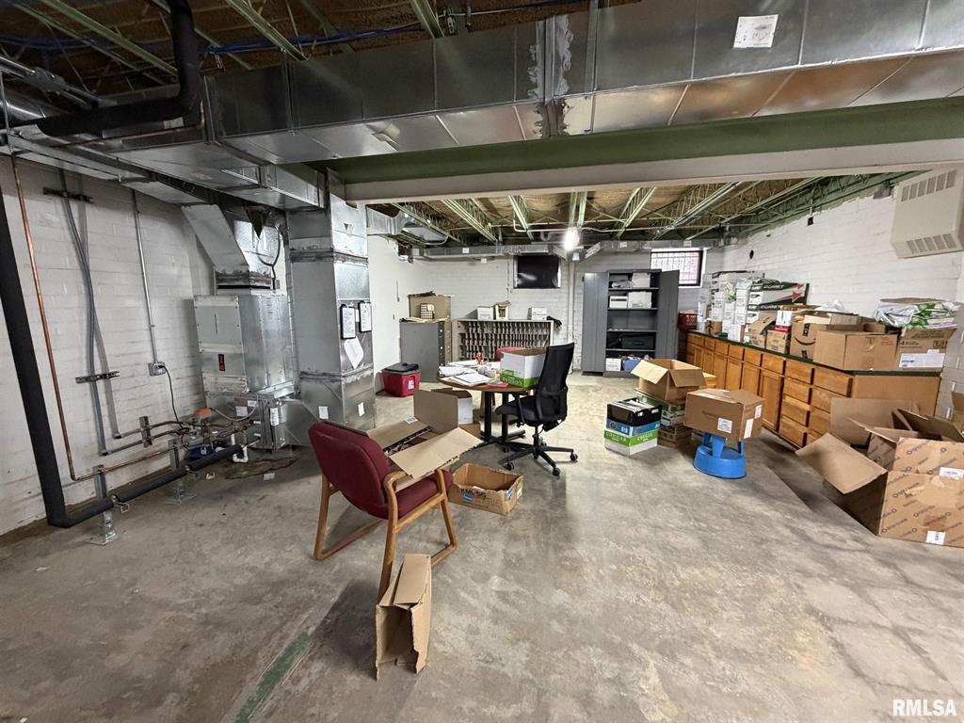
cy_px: 362
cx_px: 482
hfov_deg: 102.1
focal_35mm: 14
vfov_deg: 85.7
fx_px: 390
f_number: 2.2
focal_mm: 2.22
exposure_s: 1/60
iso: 500
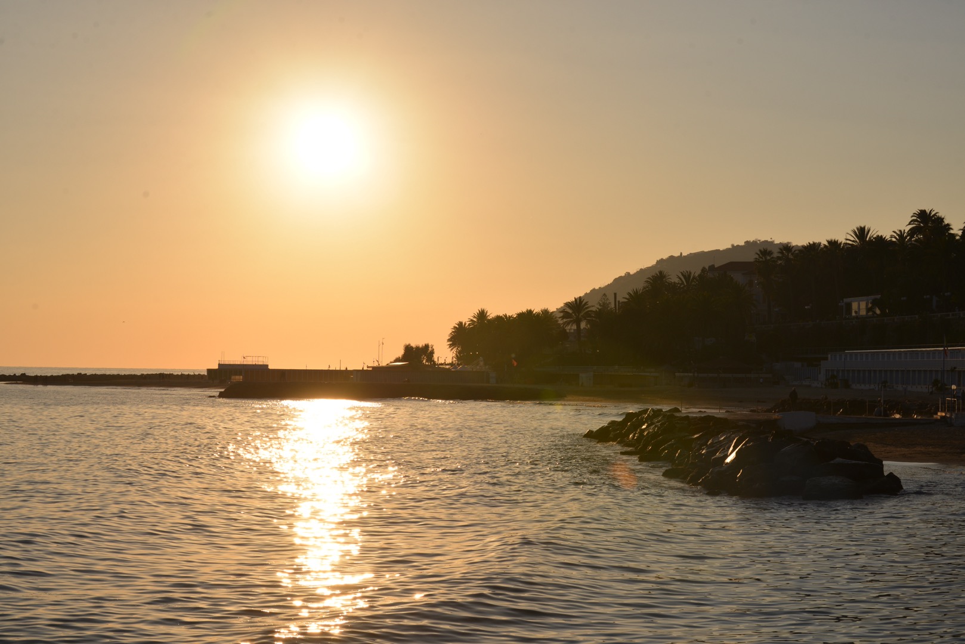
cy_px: 322
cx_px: 482
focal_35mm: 70
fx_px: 1877
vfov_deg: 19.5
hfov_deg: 28.8
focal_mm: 70
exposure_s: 1/640
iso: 100
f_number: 13
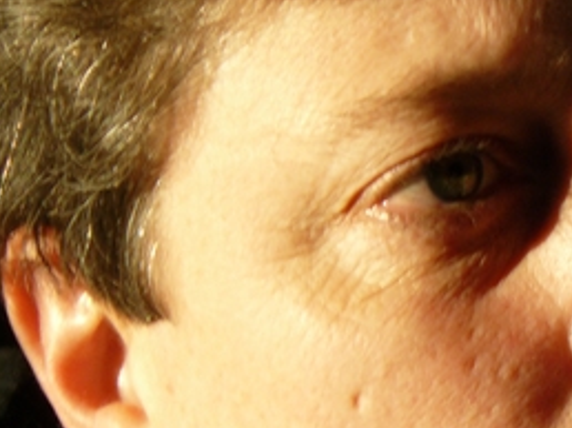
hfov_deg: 2.2
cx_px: 541
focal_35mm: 884
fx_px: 14594
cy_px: 171
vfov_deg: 1.7
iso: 100
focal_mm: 63.3
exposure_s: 1/100
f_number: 4
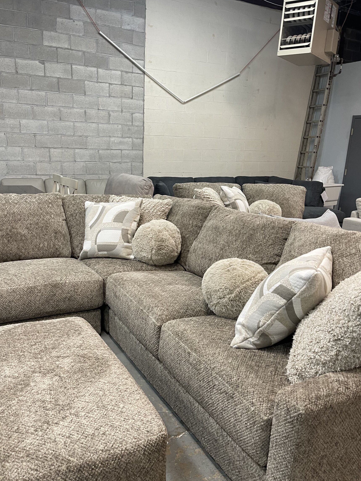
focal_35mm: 28
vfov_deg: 63.3
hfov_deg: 49.7
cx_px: 171
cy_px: 267
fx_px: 389
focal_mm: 5.1
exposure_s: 1/60
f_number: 1.6
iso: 125
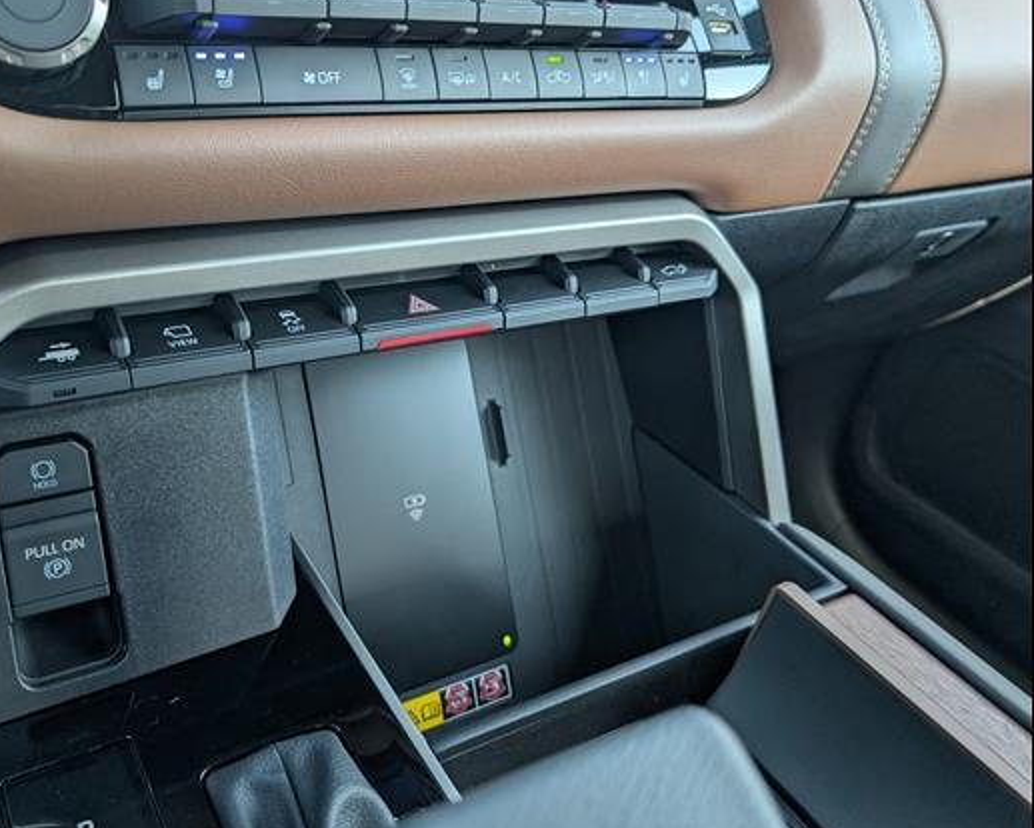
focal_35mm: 29
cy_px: 372
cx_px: 396
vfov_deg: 49.9
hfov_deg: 59.7
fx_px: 888
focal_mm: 6.9
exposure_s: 1/200
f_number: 1.68
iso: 226
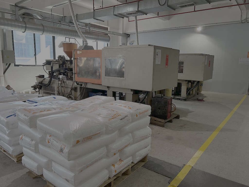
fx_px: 187
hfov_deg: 67.3
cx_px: 124
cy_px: 94
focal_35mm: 26
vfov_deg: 53.1
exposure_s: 1/50
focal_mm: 5.7
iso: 100
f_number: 1.5
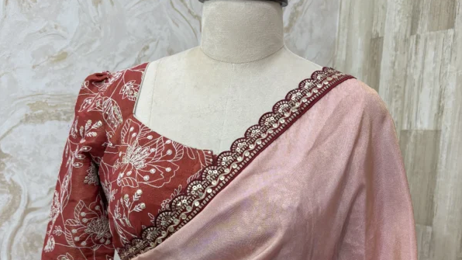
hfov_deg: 52.8
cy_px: 206
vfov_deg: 30.4
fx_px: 465
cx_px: 231
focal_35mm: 38
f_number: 1.6
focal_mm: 6
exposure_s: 1/100
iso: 80
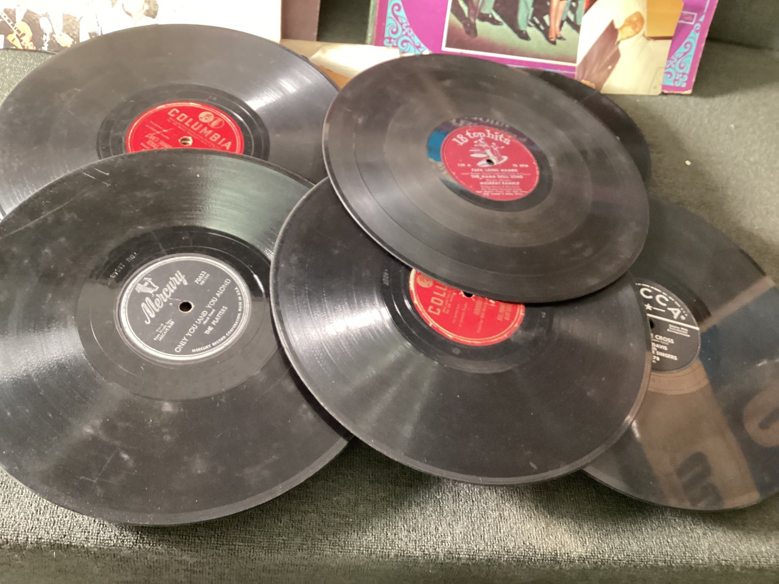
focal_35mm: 31
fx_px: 698
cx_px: 390
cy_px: 292
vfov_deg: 45.4
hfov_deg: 58.3
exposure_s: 1/30
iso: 320
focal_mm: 3.3
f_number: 2.4
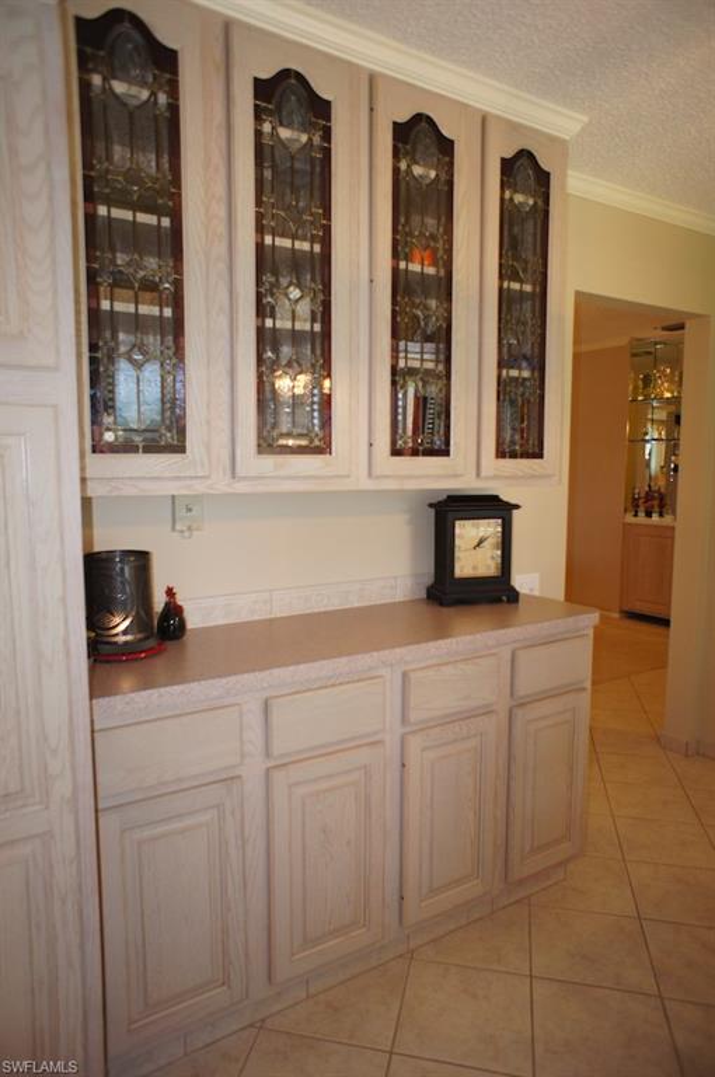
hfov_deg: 53.0
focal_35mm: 24
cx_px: 358
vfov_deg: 73.8
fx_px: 717
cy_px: 538
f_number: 2.8
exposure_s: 1/60
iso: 250
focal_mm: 16
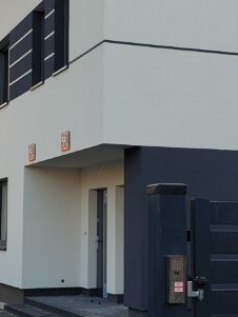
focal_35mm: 85
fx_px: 779
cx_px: 116
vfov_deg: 23.0
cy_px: 159
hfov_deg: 17.4
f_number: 1.8
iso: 40
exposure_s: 1/208
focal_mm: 5.23
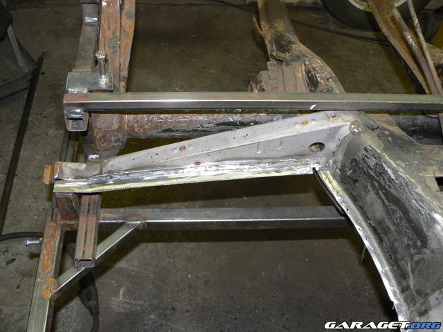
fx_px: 461
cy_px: 166
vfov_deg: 39.7
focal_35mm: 36
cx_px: 222
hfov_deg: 51.4
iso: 100
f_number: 2.8
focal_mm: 6
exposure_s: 1/30
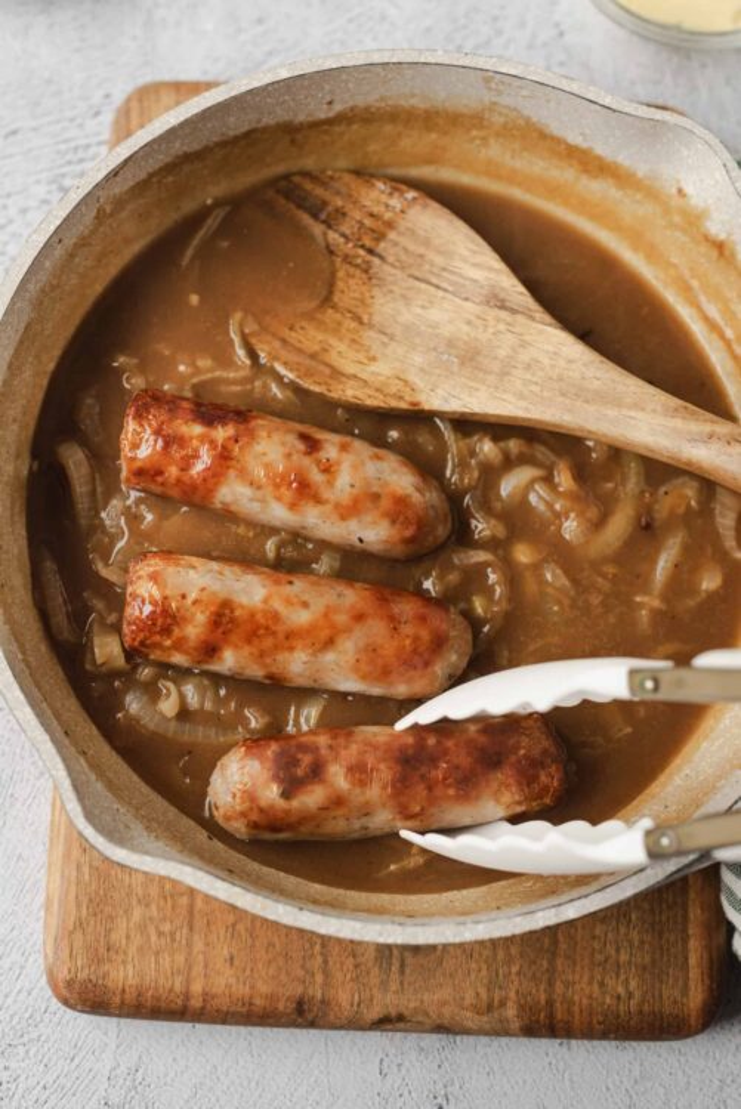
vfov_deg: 39.6
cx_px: 370
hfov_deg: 27.0
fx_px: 1541
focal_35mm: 50
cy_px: 554
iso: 400
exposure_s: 1/20
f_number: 5
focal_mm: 50
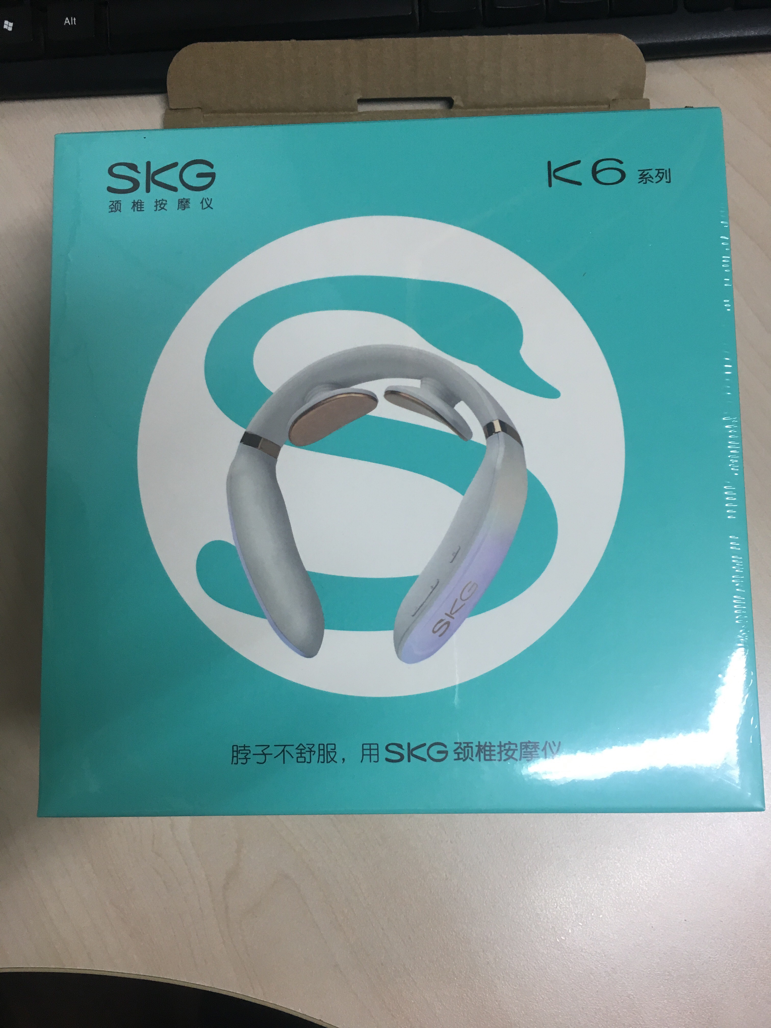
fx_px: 861
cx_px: 386
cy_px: 514
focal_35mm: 29
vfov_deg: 61.7
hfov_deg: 48.2
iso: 100
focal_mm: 4.15
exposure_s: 1/33
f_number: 2.2
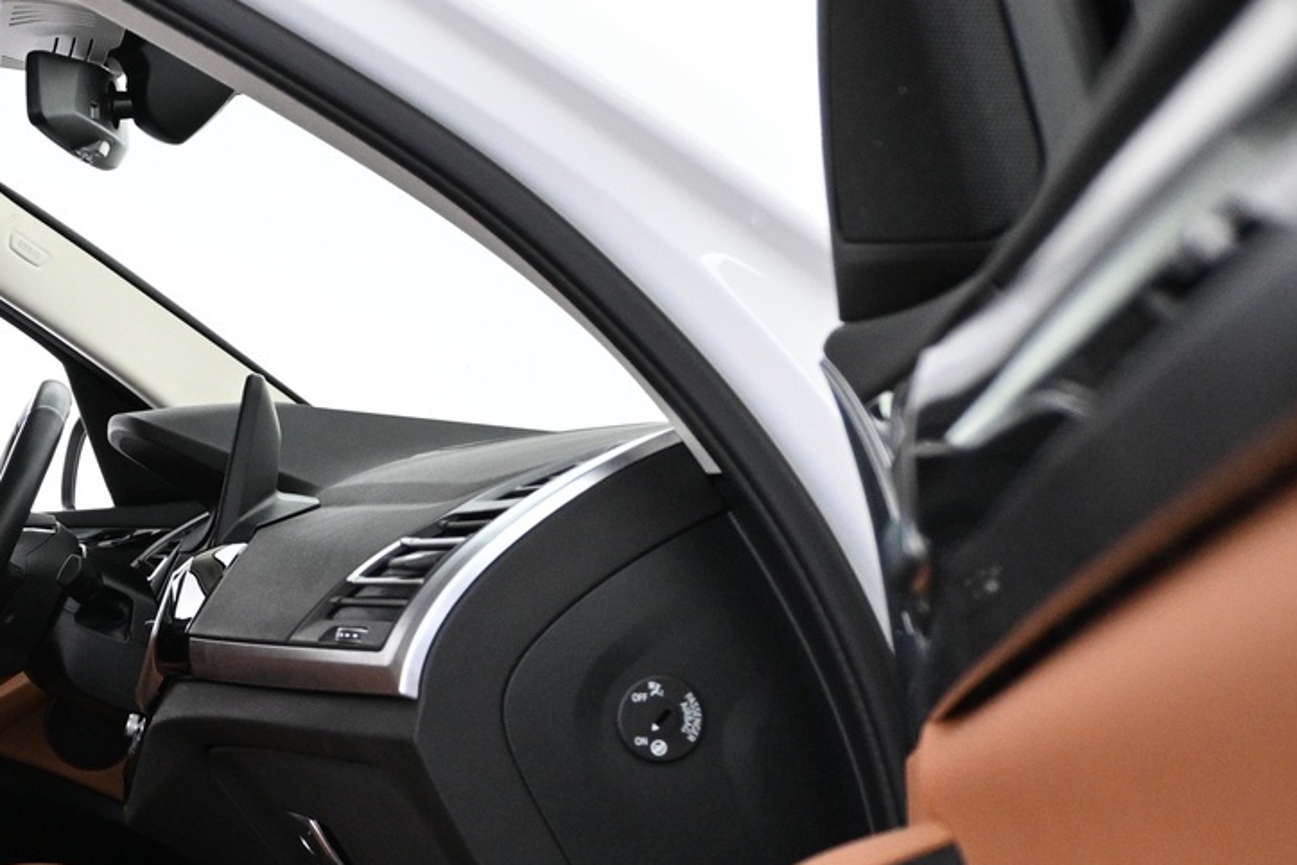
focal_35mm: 66
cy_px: 659
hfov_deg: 28.2
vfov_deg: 20.6
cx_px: -100
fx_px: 2362
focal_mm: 19.5
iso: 1600
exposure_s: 1/40
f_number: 3.8
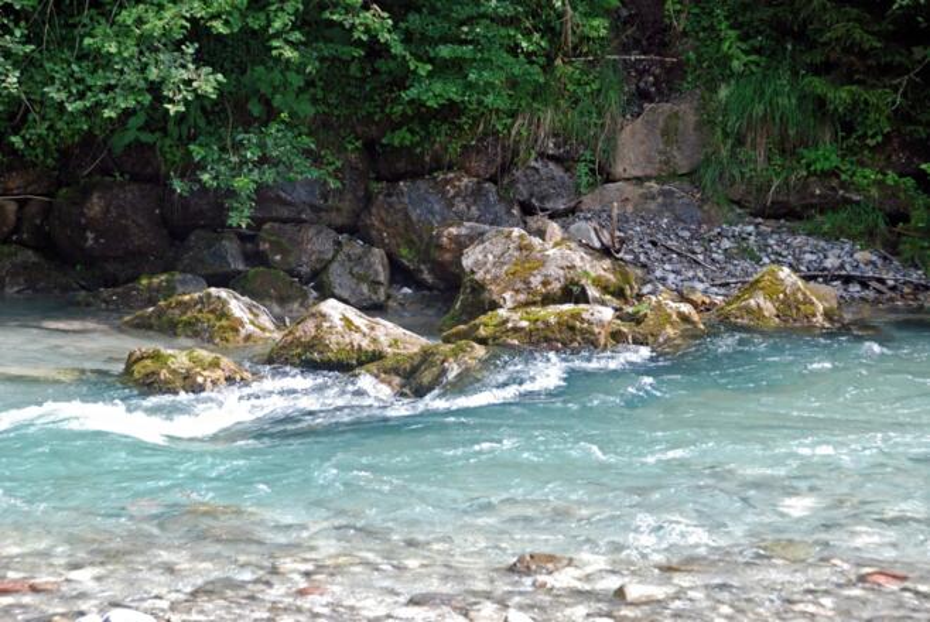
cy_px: 311
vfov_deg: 9.6
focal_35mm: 142
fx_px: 3684
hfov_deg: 14.4
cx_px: 465
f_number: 7.1
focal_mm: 95
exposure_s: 1/100
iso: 160
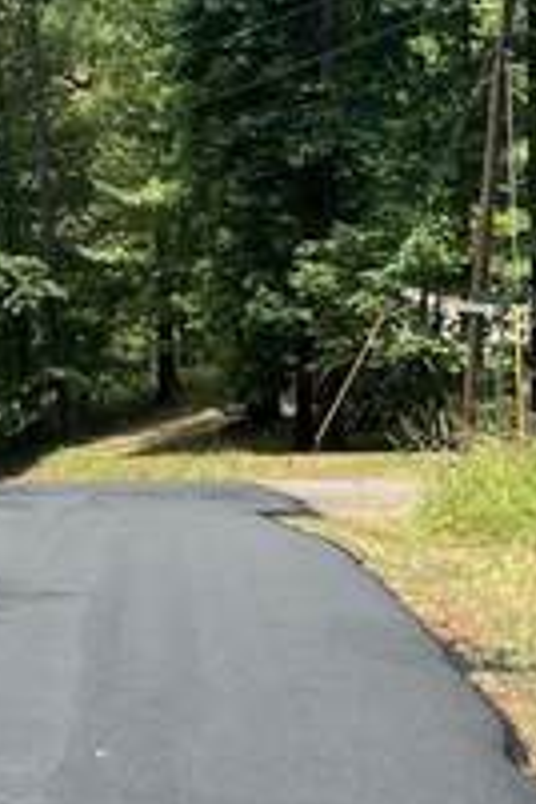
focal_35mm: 129
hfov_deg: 10.6
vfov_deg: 15.8
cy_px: 244
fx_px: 2881
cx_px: 32
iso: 50
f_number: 1.6
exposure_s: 1/1129
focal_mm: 5.1
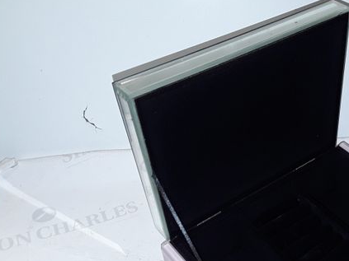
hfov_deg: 39.3
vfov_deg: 30.8
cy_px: 205
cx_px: 290
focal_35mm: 46
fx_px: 464
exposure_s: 1/33
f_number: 1.9
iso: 50
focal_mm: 2.91
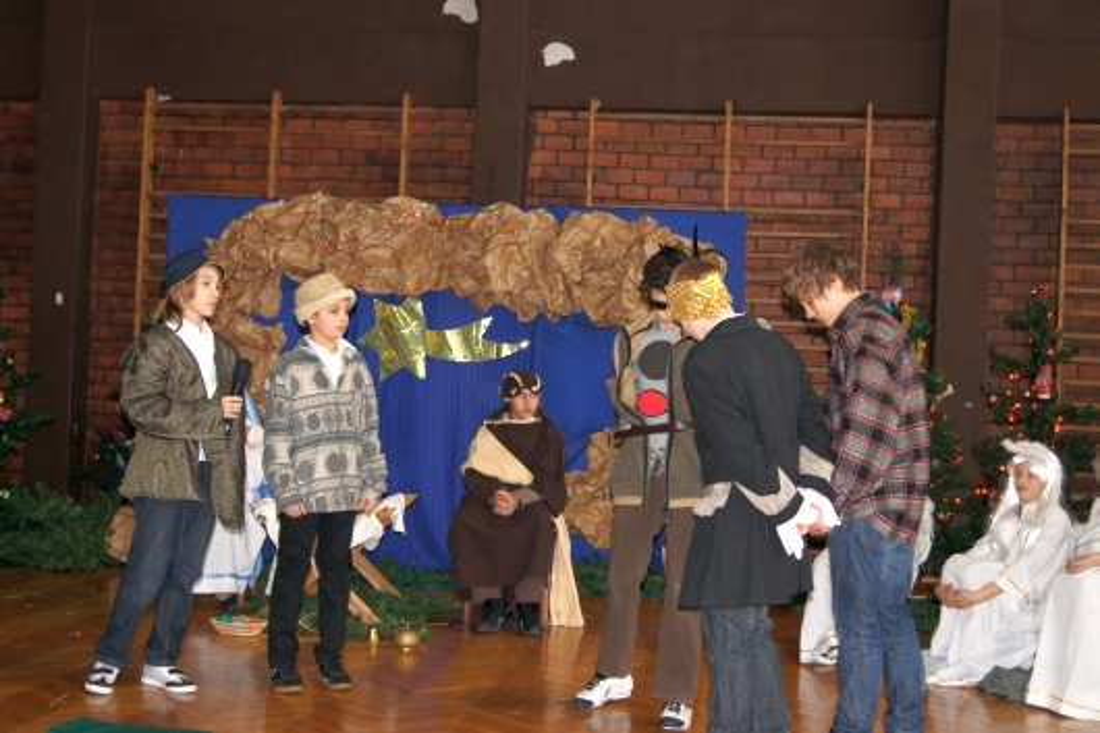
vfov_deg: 25.7
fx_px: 1604
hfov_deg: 37.9
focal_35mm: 52
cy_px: 366
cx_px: 550
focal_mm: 35
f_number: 5
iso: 640
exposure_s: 1/60
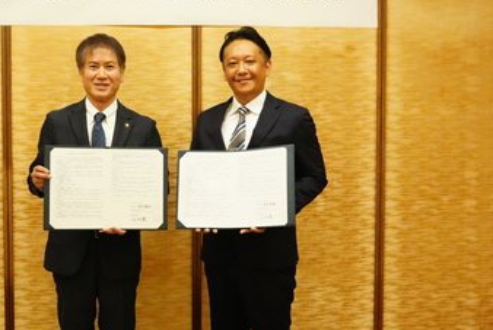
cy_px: 167
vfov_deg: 25.6
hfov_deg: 37.3
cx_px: 194
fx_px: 726
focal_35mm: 53
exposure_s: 1/400
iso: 12800
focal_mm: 28
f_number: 7.1
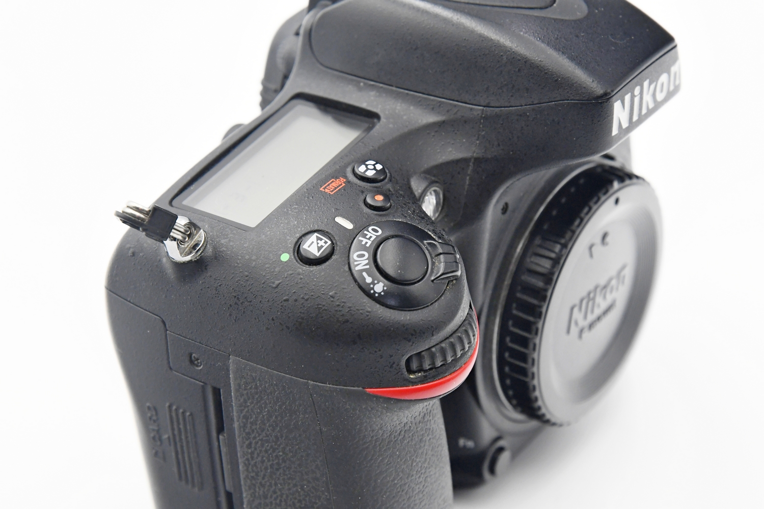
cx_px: 382
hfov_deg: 24.2
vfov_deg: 16.3
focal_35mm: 84
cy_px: 254
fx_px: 1783
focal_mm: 56
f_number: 8
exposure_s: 1/100
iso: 1600
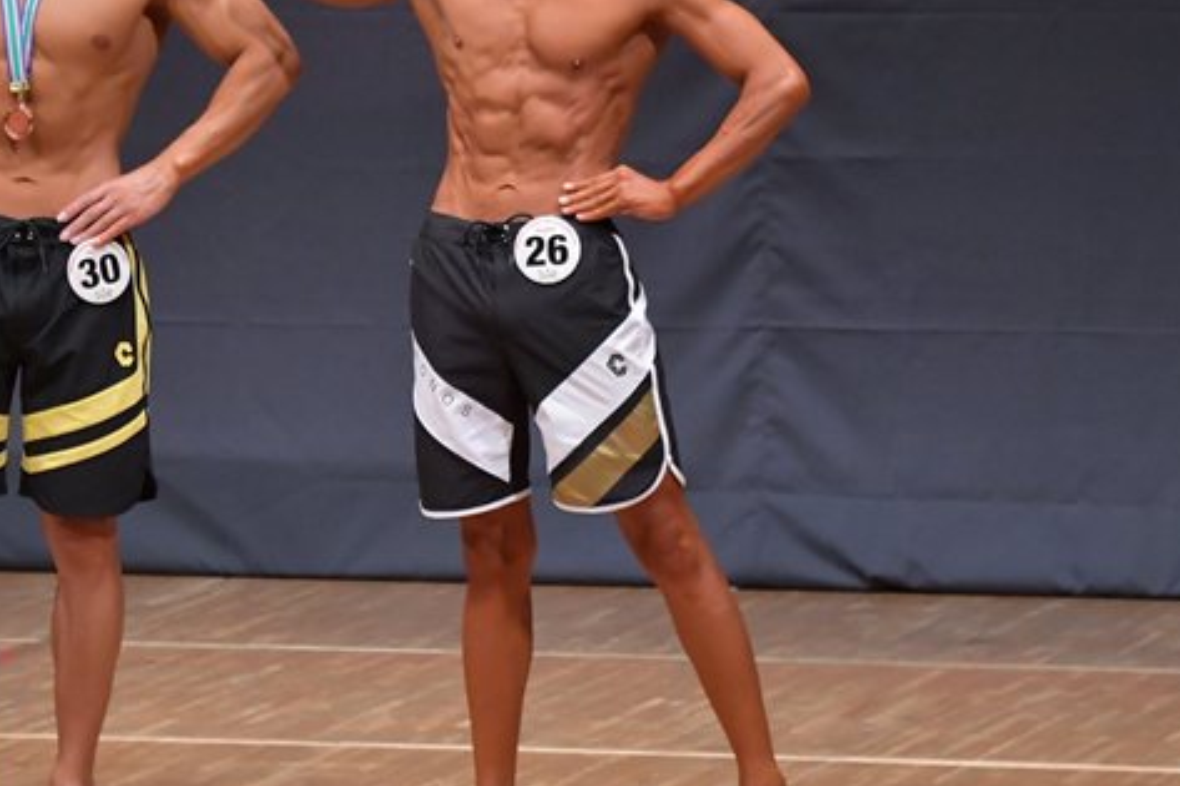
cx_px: 268
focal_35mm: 467
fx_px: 15301
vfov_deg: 2.9
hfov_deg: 4.4
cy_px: 279
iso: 6400
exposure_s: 1/400
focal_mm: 190
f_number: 5.6
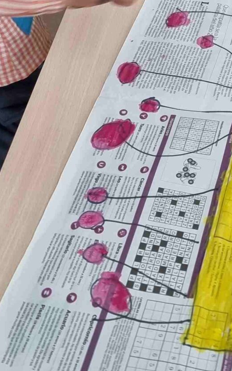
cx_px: 281
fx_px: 789
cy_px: -82
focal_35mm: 78
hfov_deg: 16.0
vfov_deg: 23.9
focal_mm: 6.7
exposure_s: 1/100
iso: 160
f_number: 1.8
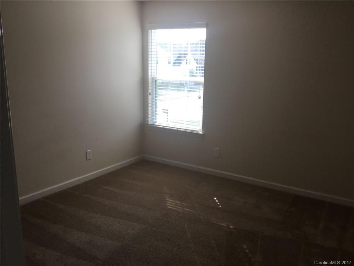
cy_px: 133
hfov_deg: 58.4
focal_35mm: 31
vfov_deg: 45.4
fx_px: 317
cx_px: 177
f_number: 2.4
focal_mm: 3.3
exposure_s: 1/120
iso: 40
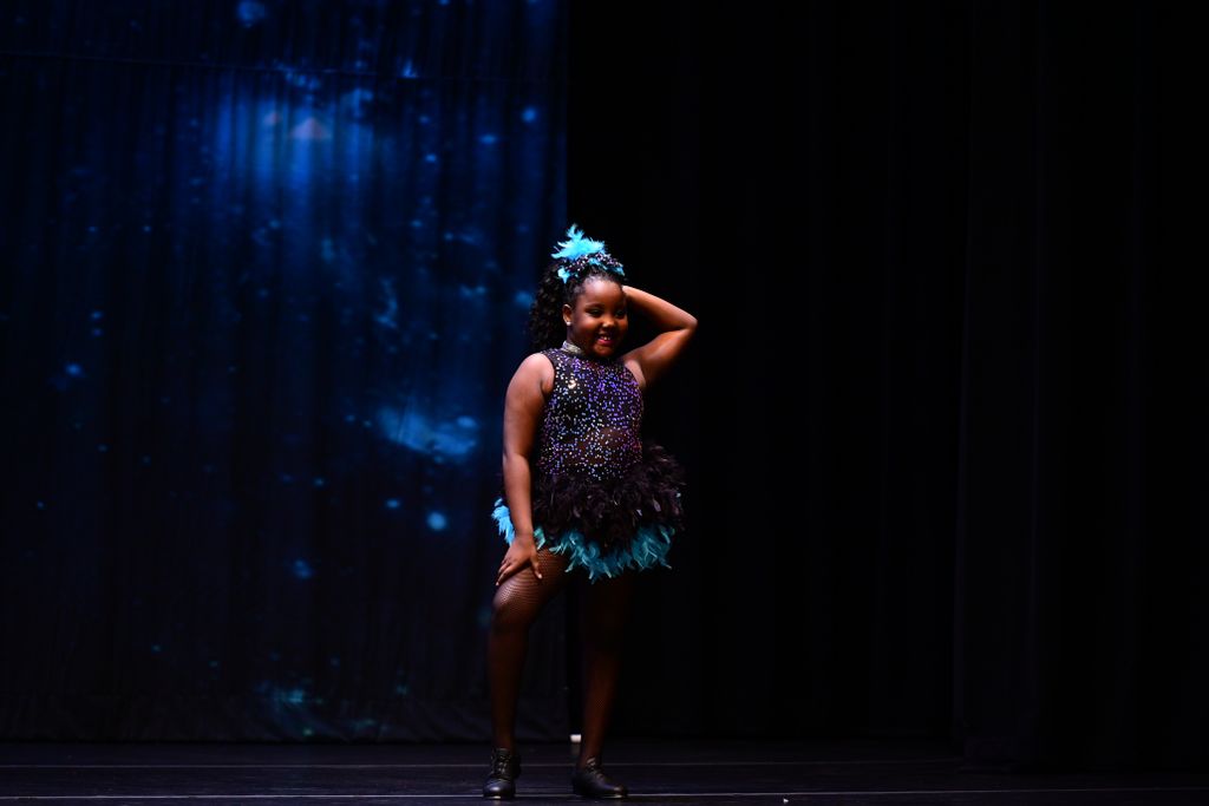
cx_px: 604
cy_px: 403
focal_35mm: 185
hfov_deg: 11.1
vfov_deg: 7.4
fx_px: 6213
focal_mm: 185
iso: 2500
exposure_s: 1/1000
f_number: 3.2
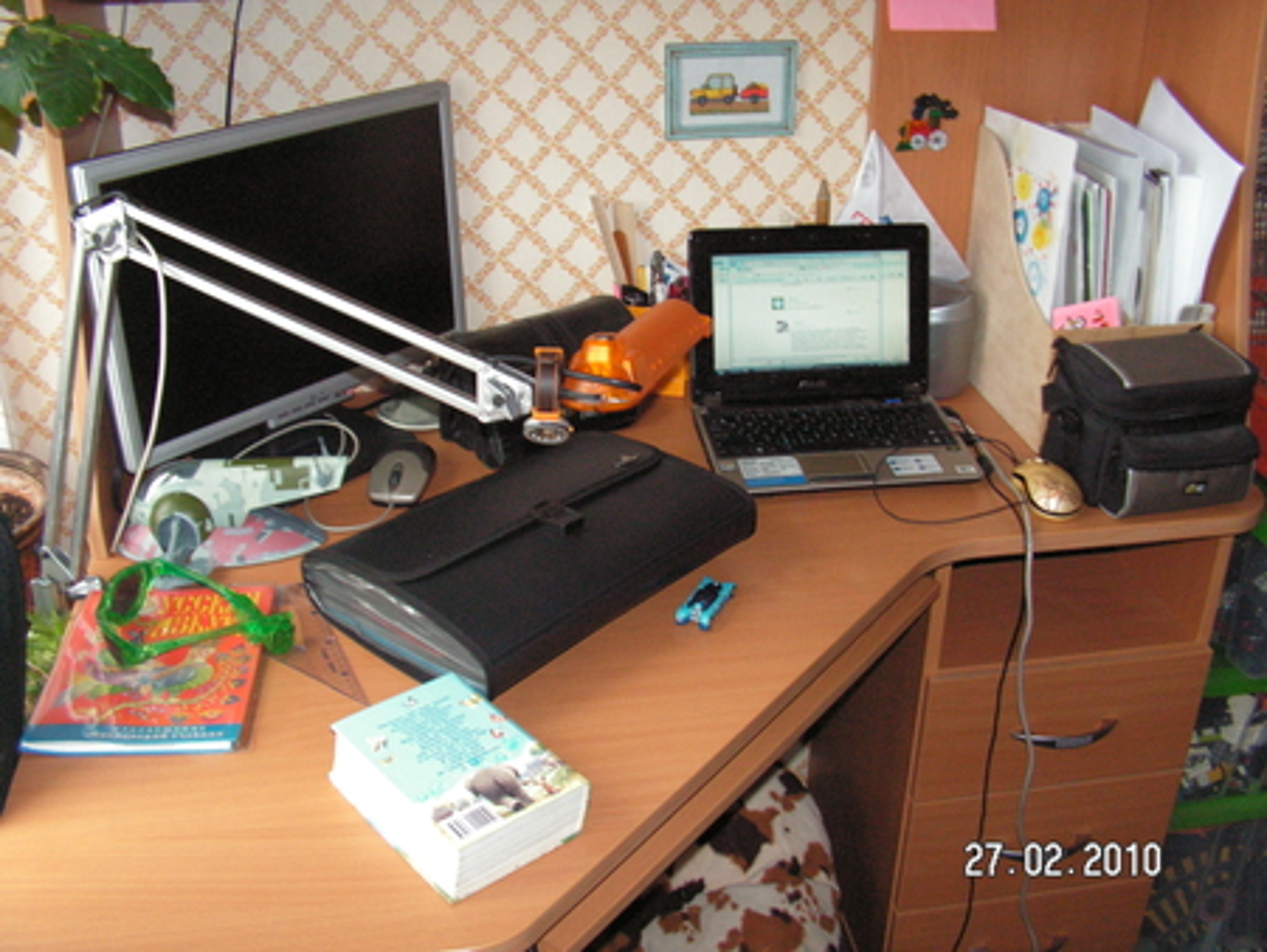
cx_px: 634
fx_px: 1318
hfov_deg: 51.3
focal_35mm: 36
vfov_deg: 39.7
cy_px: 476
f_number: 3.2
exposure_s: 1/40
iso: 160
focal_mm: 6
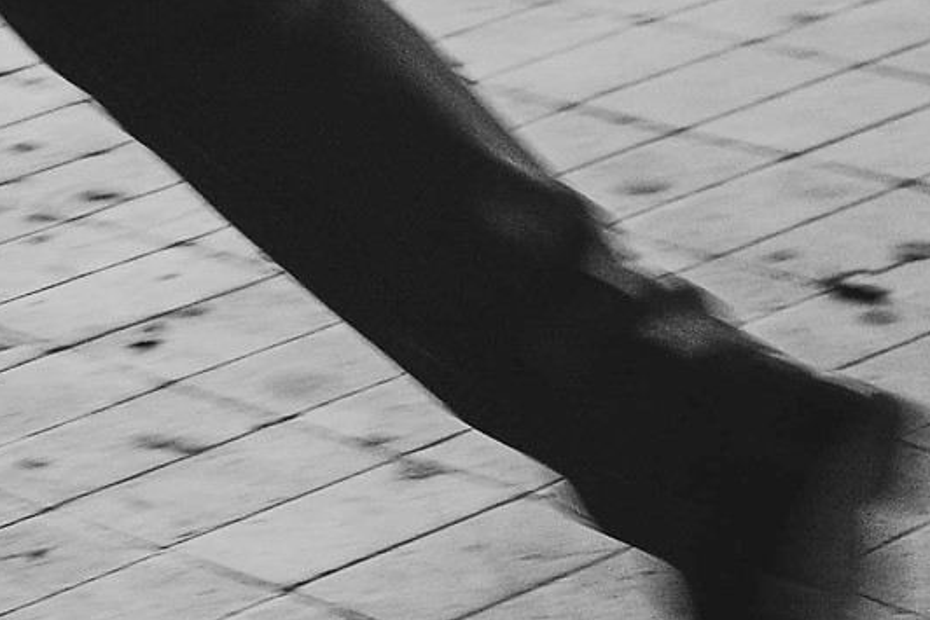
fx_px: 4780
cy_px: 498
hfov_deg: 10.8
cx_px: -287
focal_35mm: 185
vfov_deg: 7.4
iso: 1250
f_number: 2.8
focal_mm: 27
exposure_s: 1/60
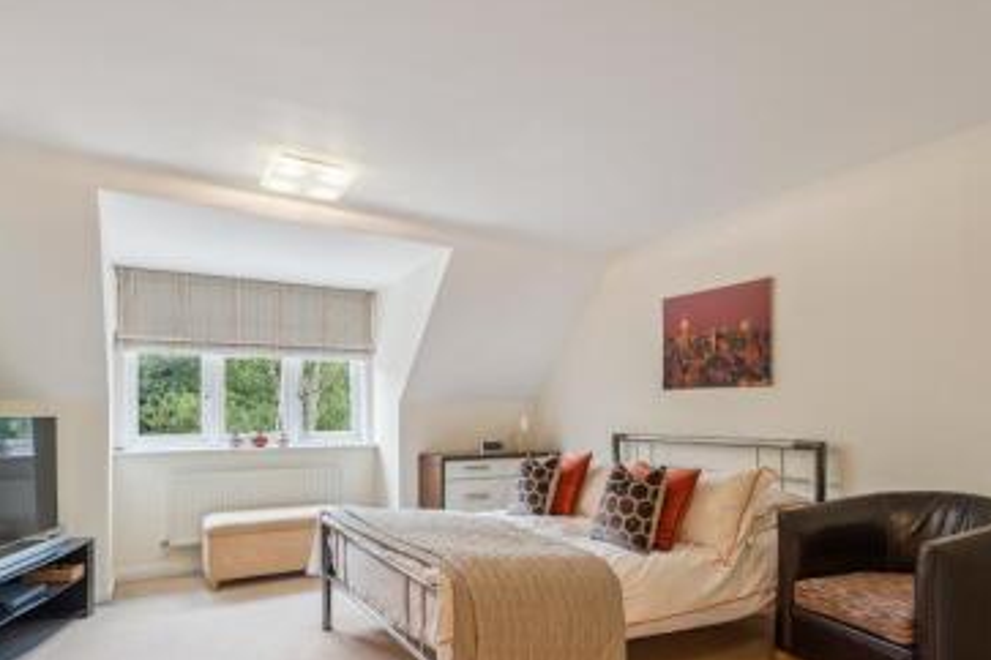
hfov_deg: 81.2
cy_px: 421
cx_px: 513
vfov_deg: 58.6
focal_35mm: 21
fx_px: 578
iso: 320
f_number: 5.6
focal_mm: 16
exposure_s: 1/8
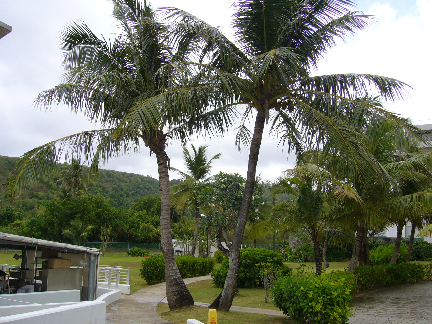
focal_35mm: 35
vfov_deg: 40.7
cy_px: 162
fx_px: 437
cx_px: 216
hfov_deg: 52.6
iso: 80
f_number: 5.6
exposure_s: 1/200
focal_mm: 5.8
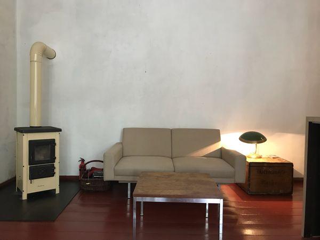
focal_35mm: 28
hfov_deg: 63.4
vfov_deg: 49.7
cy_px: 120
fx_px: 259
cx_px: 160
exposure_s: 1/17
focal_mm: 3.99
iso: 64
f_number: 1.8
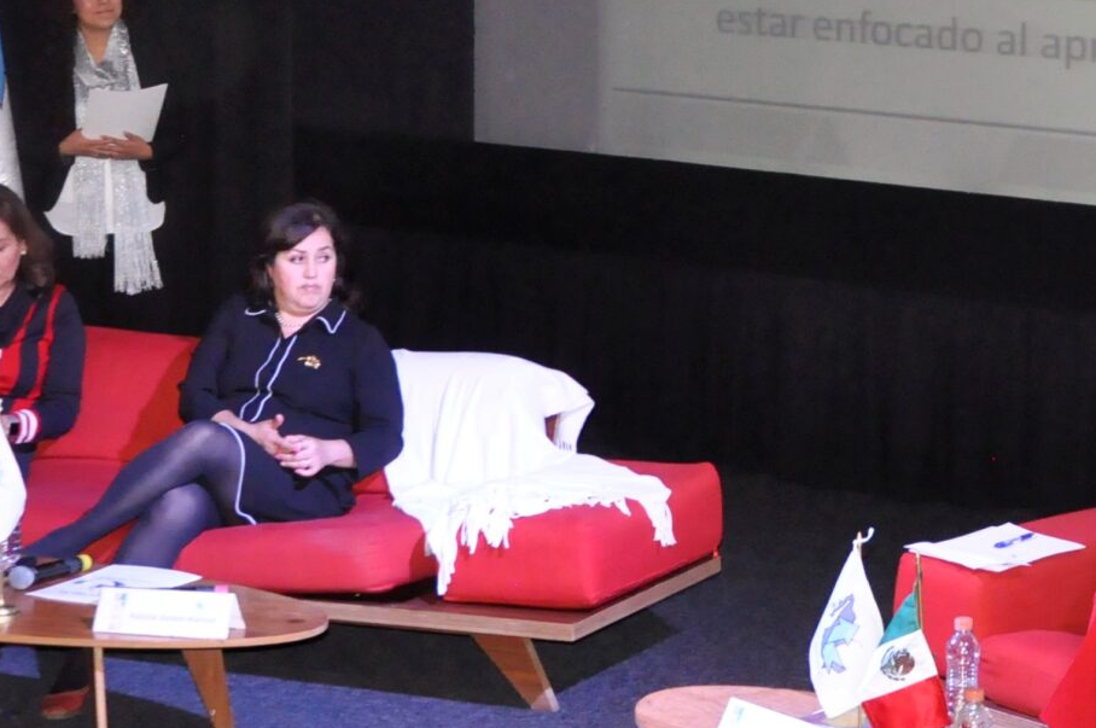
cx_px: 931
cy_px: 204
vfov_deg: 12.4
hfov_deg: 18.4
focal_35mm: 110
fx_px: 3345
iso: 2000
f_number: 5
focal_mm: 26
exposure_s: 1/60
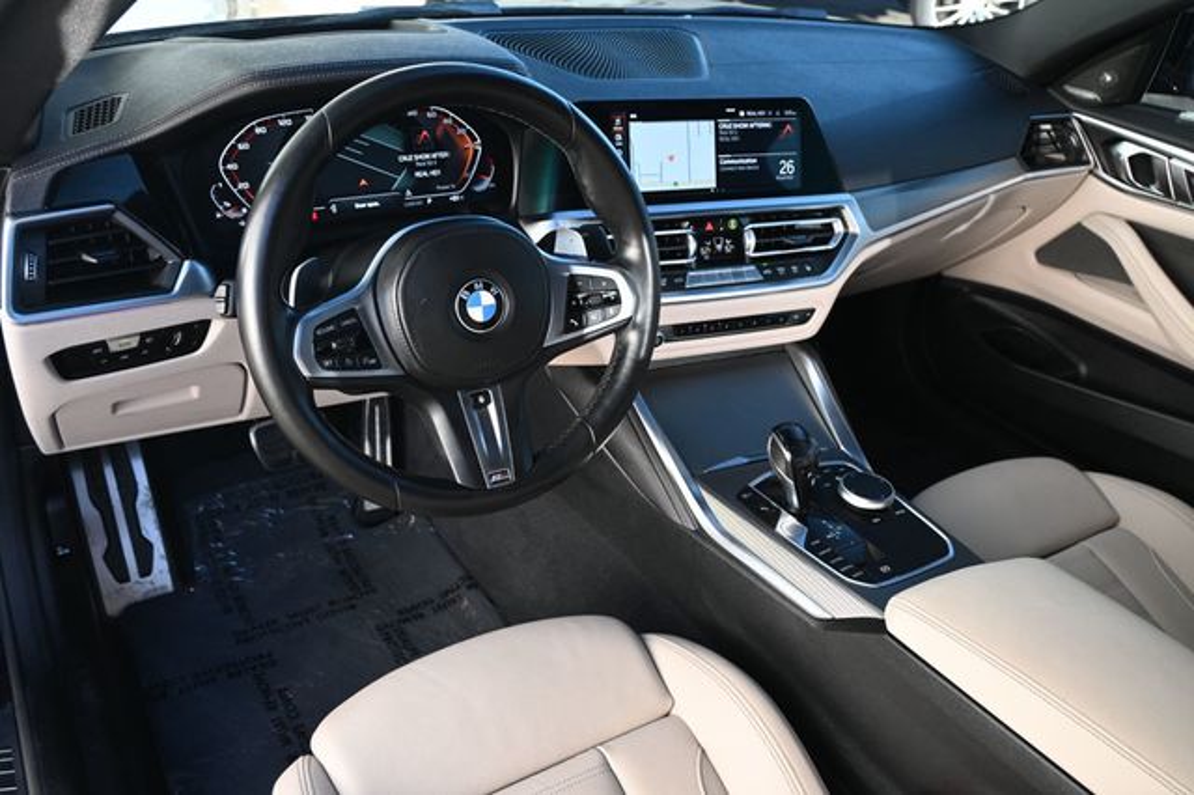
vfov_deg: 43.6
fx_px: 994
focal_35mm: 30
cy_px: 398
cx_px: 597
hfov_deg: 62.0
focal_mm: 20
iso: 400
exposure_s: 1/125
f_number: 3.8
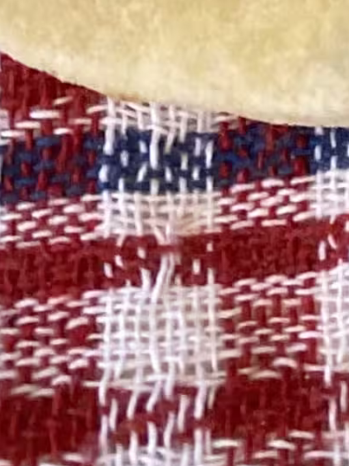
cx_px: 904
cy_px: -1032
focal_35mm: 195
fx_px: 2623
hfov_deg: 7.1
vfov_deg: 8.3
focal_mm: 4.25
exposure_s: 1/121
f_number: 1.8
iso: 125
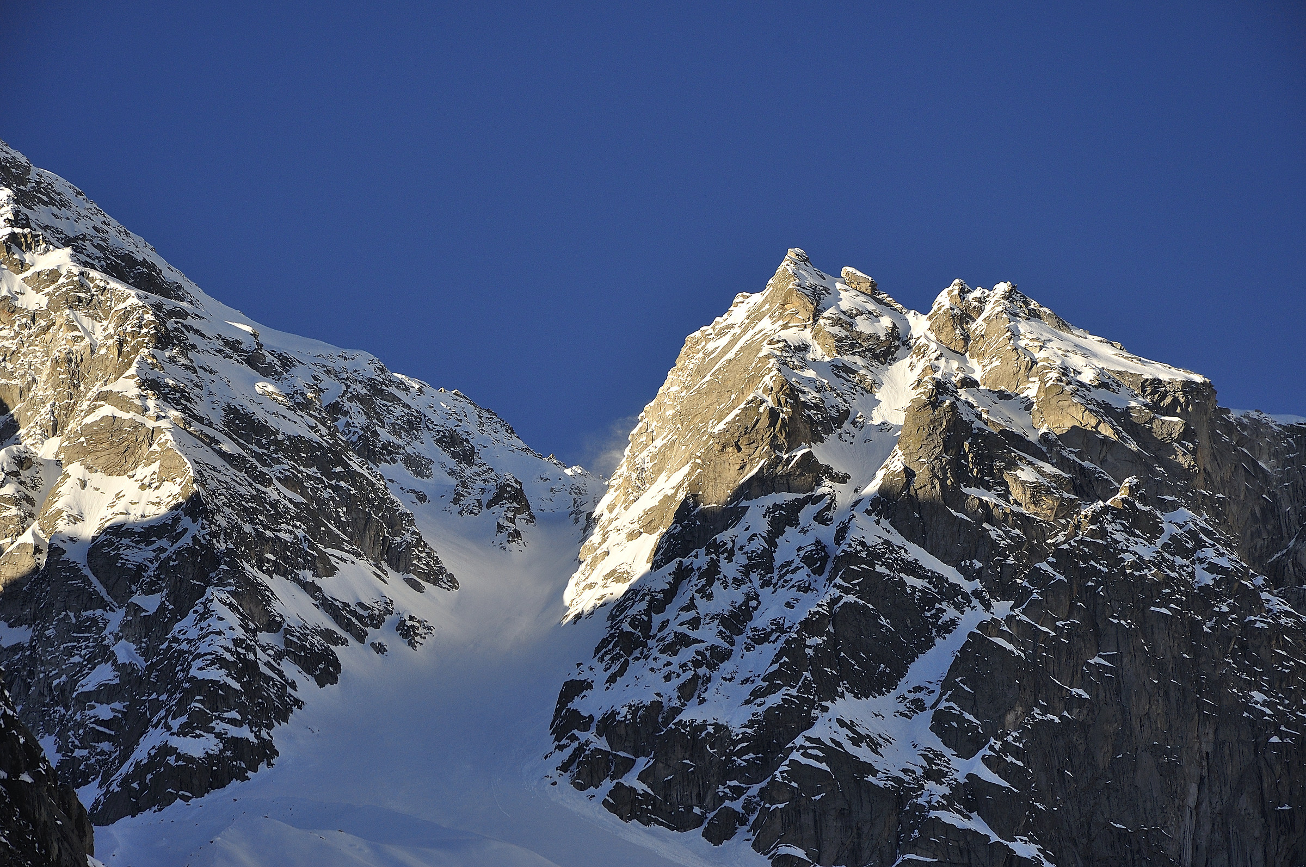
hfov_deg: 13.1
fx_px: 5707
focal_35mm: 158
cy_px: 434
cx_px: 653
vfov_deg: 8.7
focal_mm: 105
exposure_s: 1/320
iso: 200
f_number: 8
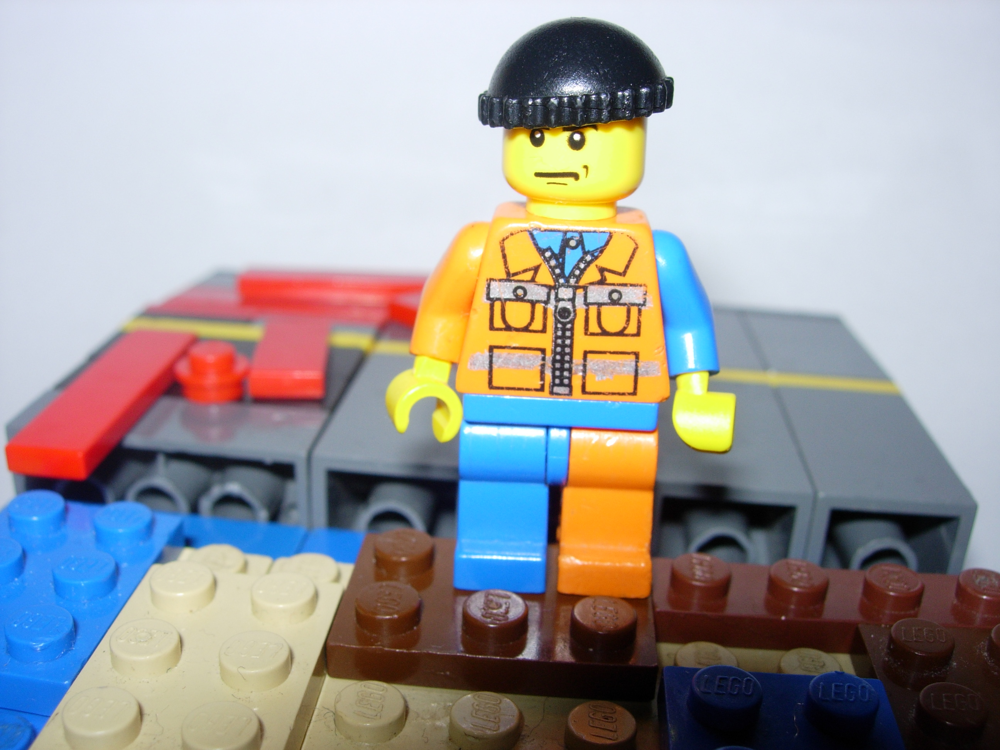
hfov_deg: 49.0
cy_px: 375
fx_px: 1098
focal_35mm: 38
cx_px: 500
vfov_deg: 37.7
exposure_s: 1/64
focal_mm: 7.8
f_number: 4.8
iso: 79
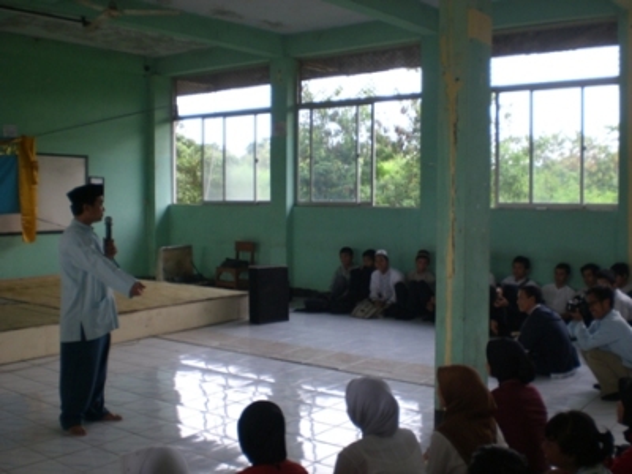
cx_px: 316
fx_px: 694
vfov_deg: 37.7
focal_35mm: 38
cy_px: 237
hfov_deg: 49.0
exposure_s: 1/125
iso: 100
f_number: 3.1
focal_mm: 6.3
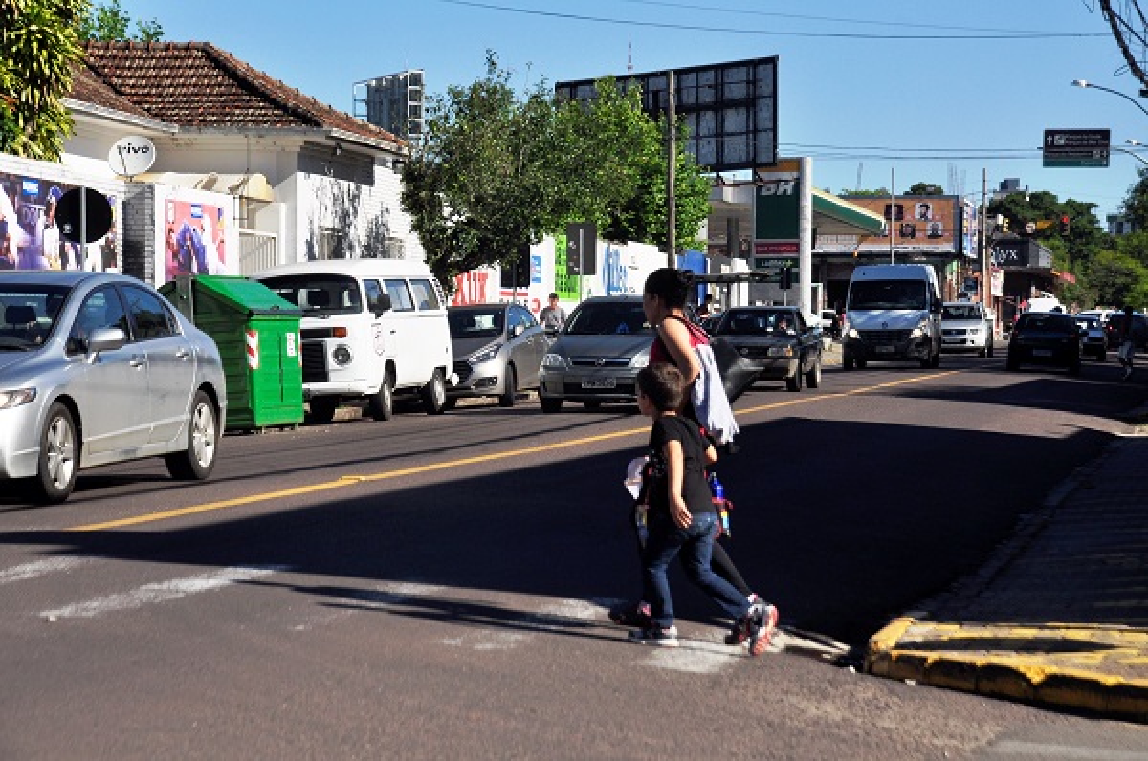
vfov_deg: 13.8
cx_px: 574
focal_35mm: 99
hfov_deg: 20.6
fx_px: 3152
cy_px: 380
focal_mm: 66
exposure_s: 1/1600
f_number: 7.1
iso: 400
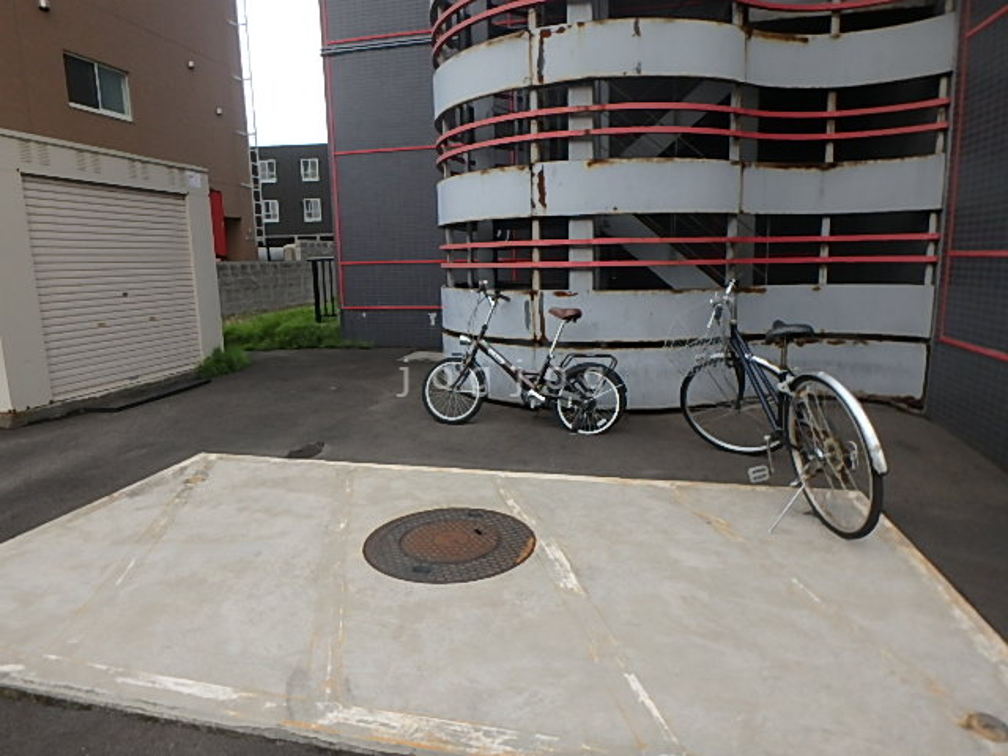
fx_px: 612
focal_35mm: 21
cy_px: 378
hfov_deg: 79.0
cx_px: 504
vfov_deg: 63.4
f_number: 3.5
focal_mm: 3.7
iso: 200
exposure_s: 1/50
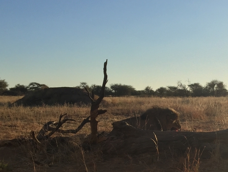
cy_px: 145
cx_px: 184
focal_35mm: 67
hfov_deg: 28.3
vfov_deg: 21.6
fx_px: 441
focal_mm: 4.15
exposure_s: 1/2326
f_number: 2.2
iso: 32
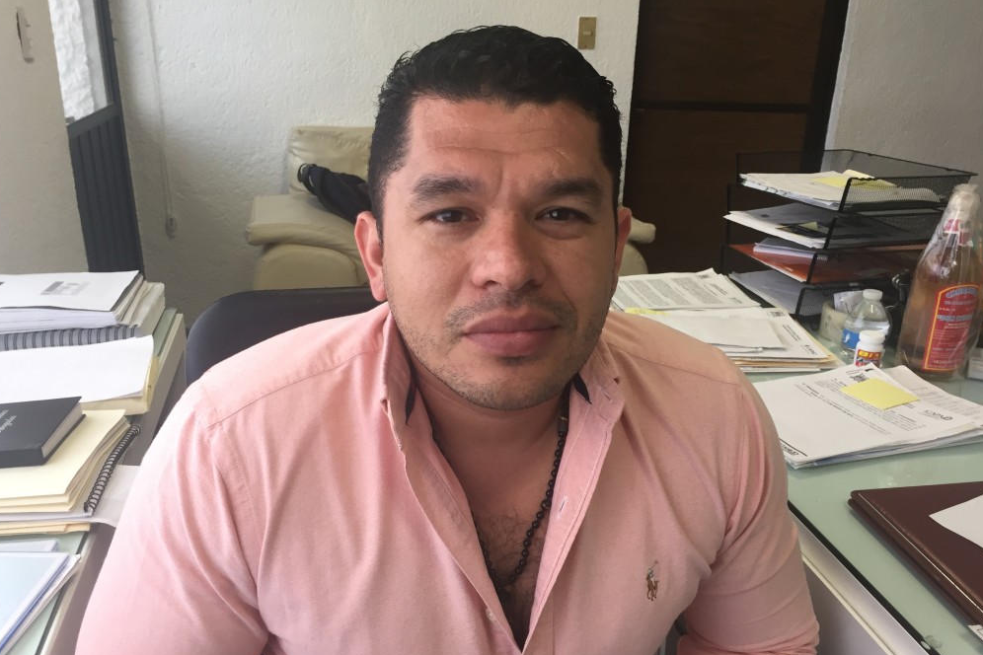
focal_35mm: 31
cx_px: 491
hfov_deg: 60.3
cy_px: 376
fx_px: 846
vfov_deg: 42.2
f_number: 2.2
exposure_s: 1/30
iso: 64
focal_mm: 4.15
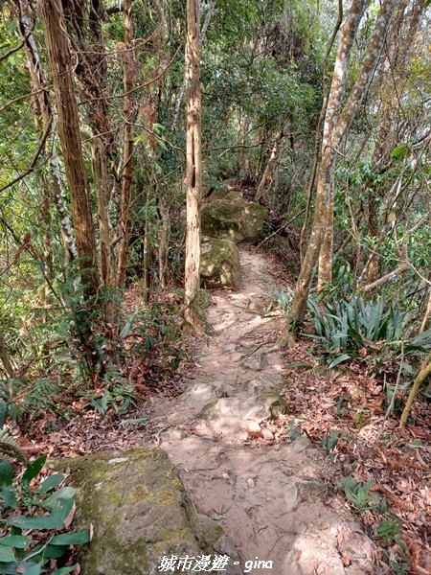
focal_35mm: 25
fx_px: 415
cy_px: 288
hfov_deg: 54.9
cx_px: 216
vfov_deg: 69.4
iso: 80
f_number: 1.8
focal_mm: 4.6
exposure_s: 1/59
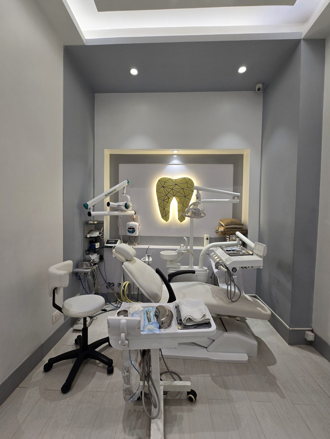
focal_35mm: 13
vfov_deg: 106.2
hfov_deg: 89.9
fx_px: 165
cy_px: 220
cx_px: 165
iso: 64
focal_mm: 2.2
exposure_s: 1/100
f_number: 2.2
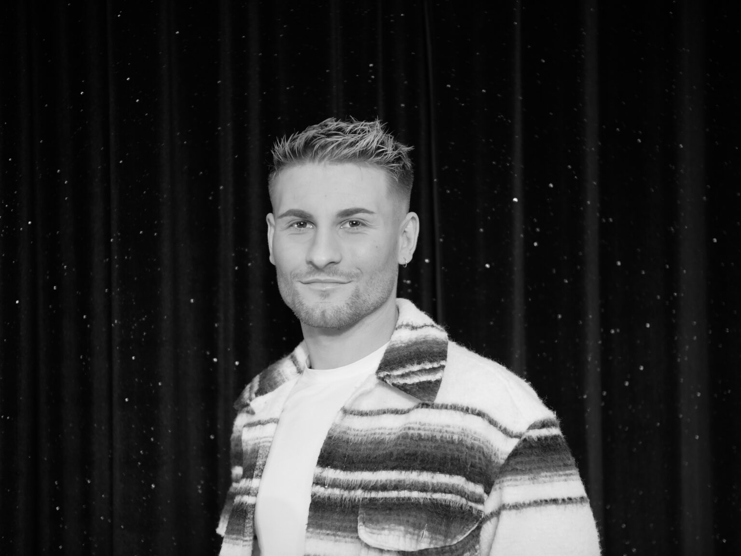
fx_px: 1070
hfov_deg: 38.2
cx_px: 370
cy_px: 278
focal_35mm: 50
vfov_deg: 29.1
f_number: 1.4
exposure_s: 1/60
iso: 250
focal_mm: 25
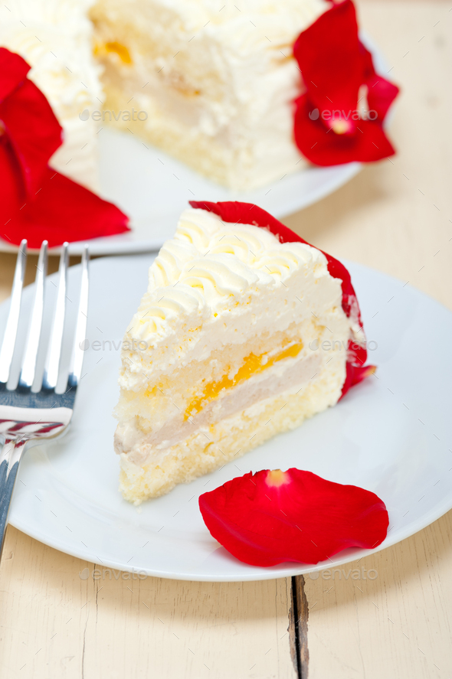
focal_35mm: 105
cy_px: 340
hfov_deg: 13.0
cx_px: 226
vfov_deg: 19.5
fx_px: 1980
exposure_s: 1/160
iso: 200
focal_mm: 105
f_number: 11
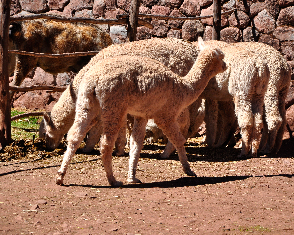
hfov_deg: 10.8
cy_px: 118
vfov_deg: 8.7
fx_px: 1554
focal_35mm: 179
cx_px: 173
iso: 400
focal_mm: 105
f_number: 9
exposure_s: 1/1250
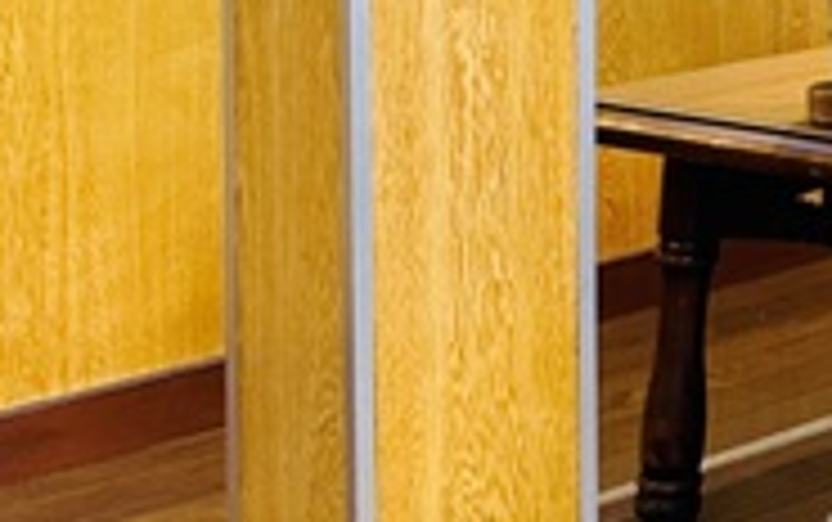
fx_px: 2496
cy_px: -468
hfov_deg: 16.7
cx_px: 1345
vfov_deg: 11.0
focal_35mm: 110
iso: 320
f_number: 1.78
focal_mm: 6.86
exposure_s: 1/50
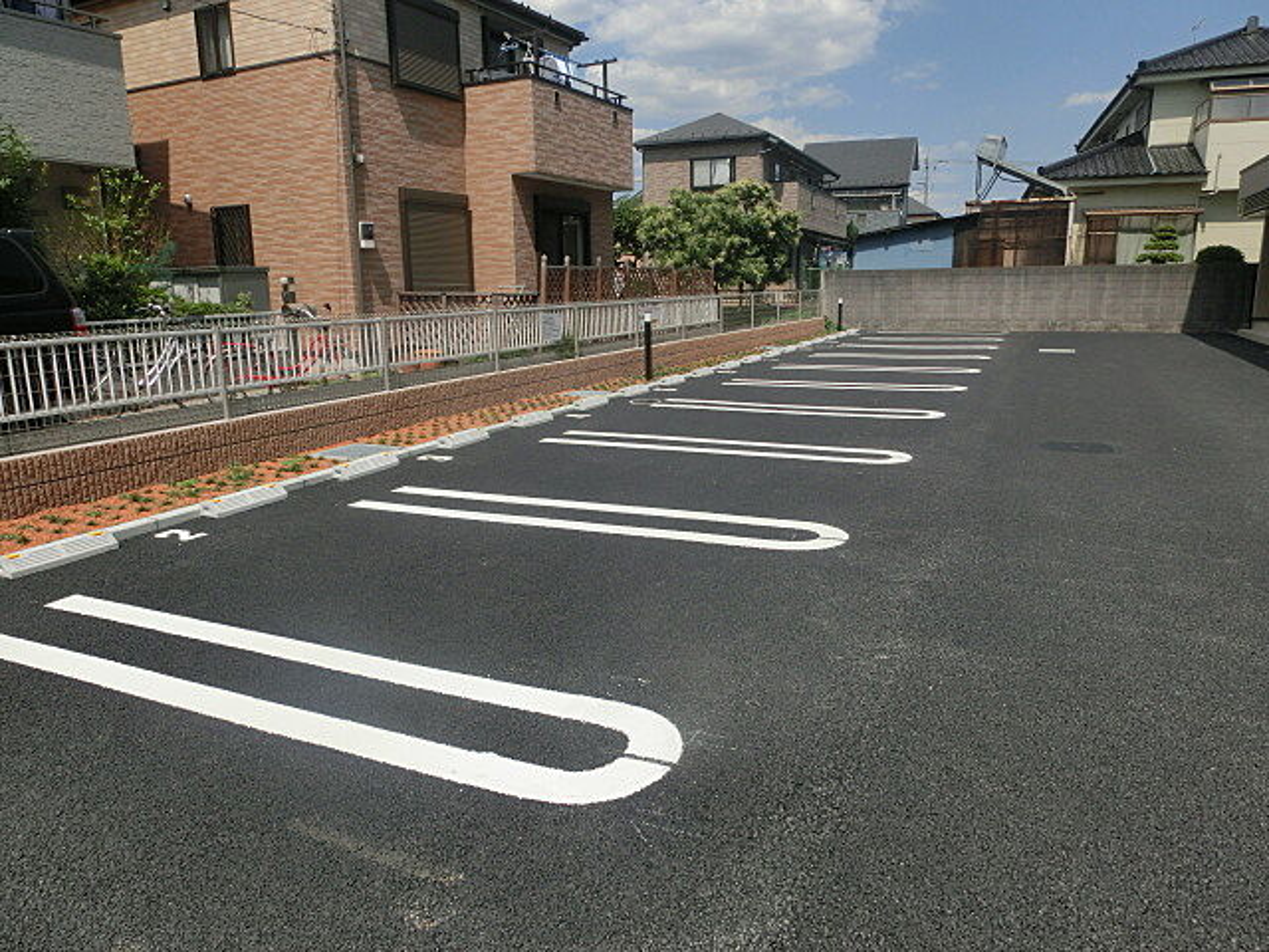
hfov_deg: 71.6
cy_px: 476
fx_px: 880
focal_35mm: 24
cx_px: 634
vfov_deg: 56.8
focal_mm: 4.24
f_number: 7.9
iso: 80
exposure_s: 1/400
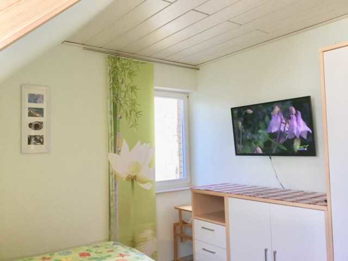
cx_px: 174
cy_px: 130
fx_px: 312
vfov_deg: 45.4
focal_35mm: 31
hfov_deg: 58.4
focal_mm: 3.3
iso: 40
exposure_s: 1/33
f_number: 2.4
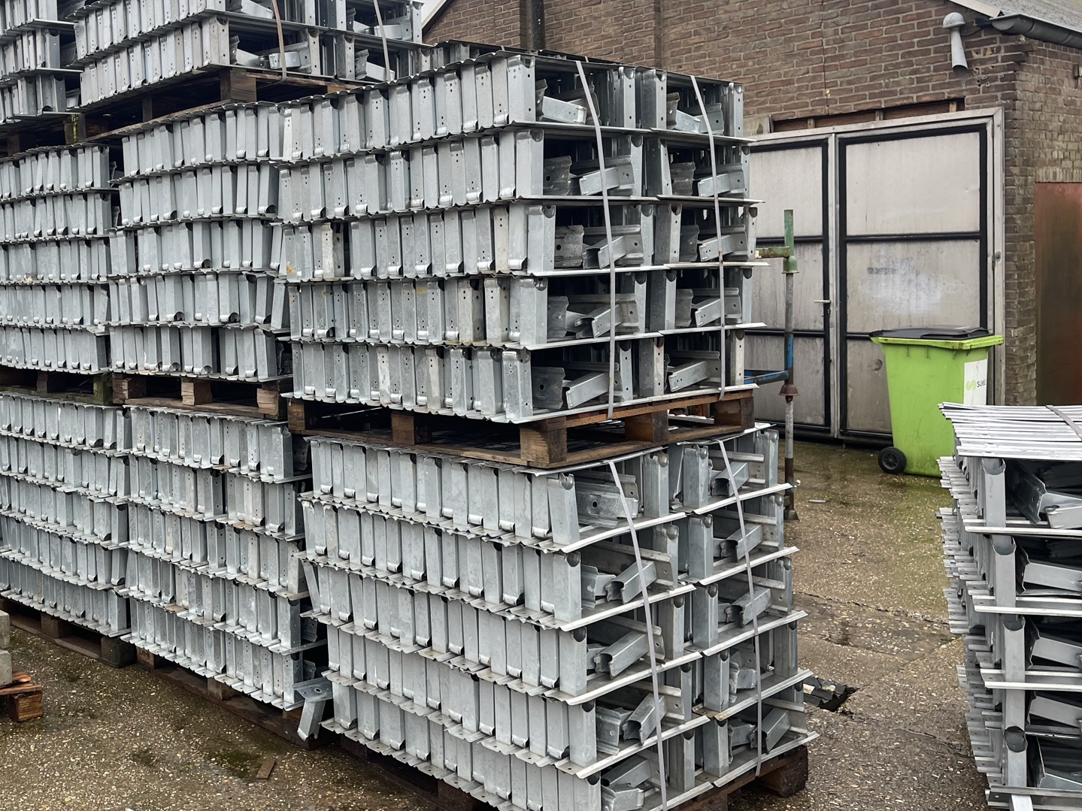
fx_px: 1156
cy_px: 331
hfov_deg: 49.2
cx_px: 353
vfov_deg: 38.5
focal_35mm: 37
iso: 40
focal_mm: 5.1
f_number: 1.6
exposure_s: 1/121
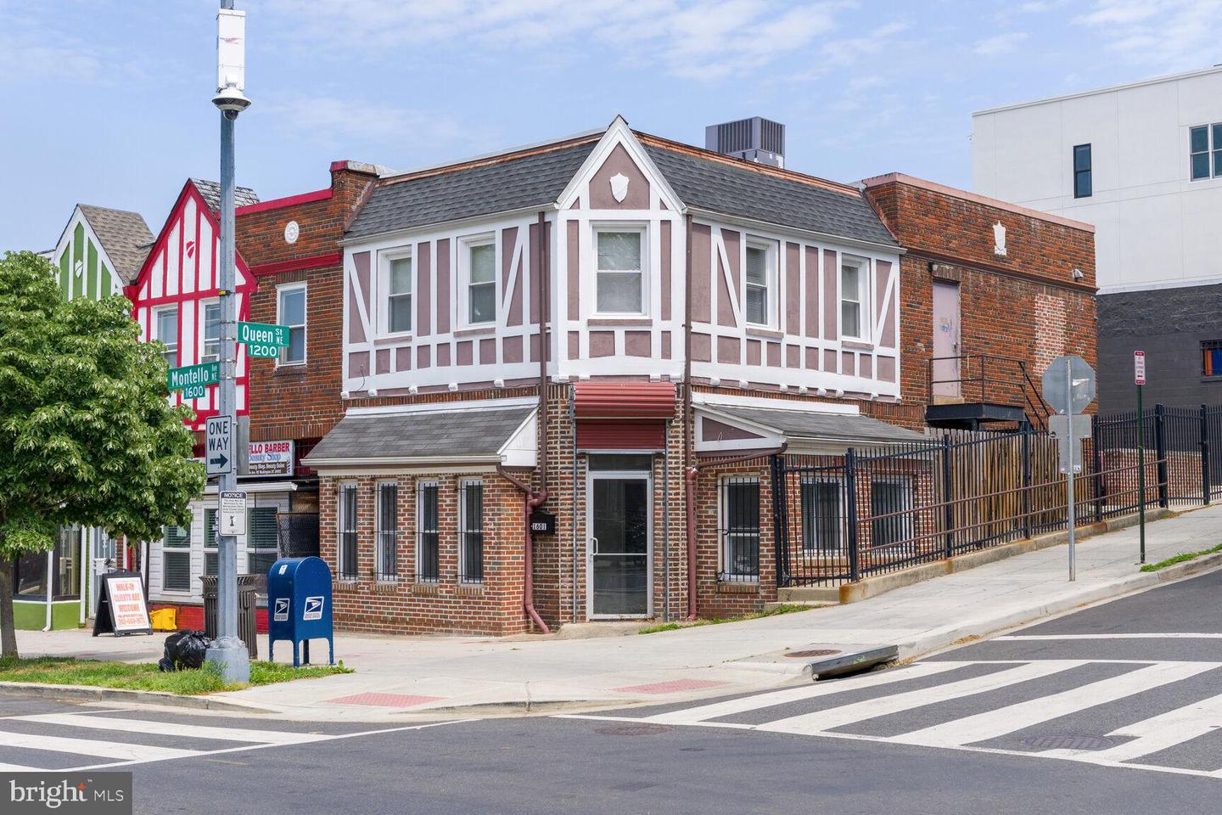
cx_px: 611
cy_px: 408
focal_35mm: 48
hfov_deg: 41.1
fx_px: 1629
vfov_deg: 28.1
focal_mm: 32.5
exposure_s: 1/500
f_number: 8
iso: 200
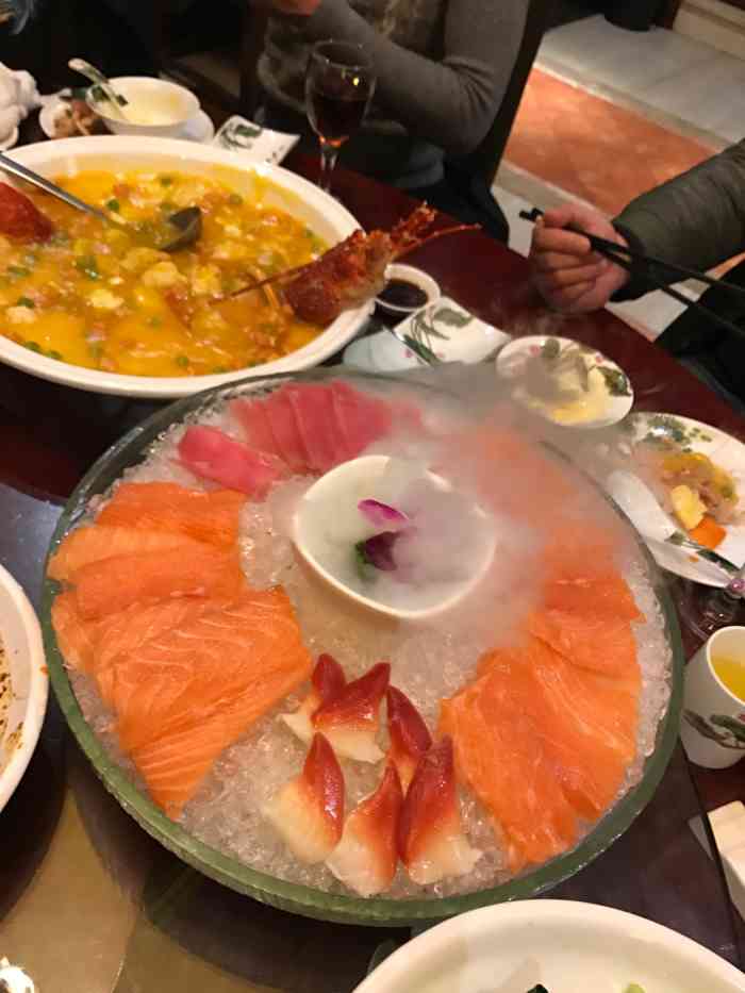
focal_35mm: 28
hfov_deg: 49.8
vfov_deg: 63.4
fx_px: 803
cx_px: 372
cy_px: 496
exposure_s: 1/17
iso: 64
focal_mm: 3.99
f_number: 1.8
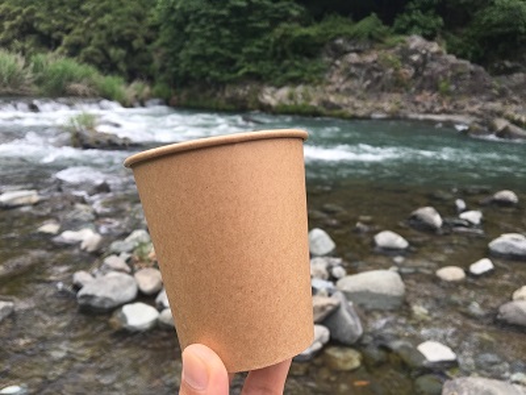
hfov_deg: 61.7
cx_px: 263
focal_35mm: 29
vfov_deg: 48.2
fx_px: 441
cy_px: 198
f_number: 2.2
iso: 25
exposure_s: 1/530
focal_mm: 4.15
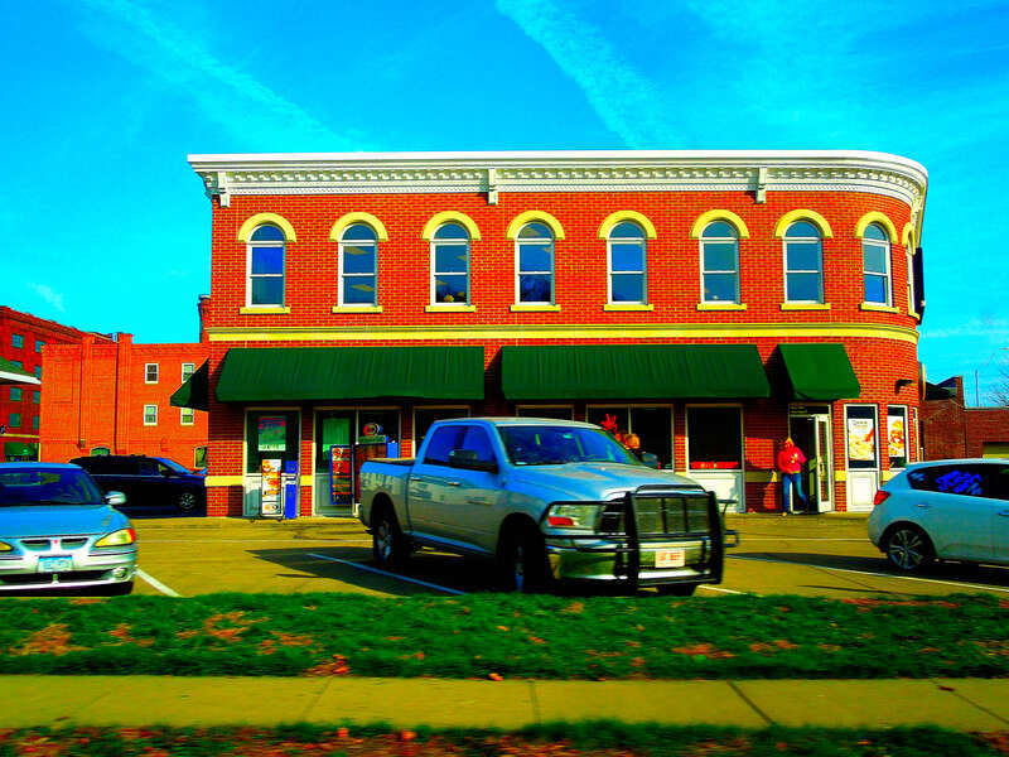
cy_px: 378
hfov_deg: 58.4
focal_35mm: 31
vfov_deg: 45.4
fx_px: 904
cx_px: 504
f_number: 3.6
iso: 100
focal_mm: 5.6
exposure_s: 1/200
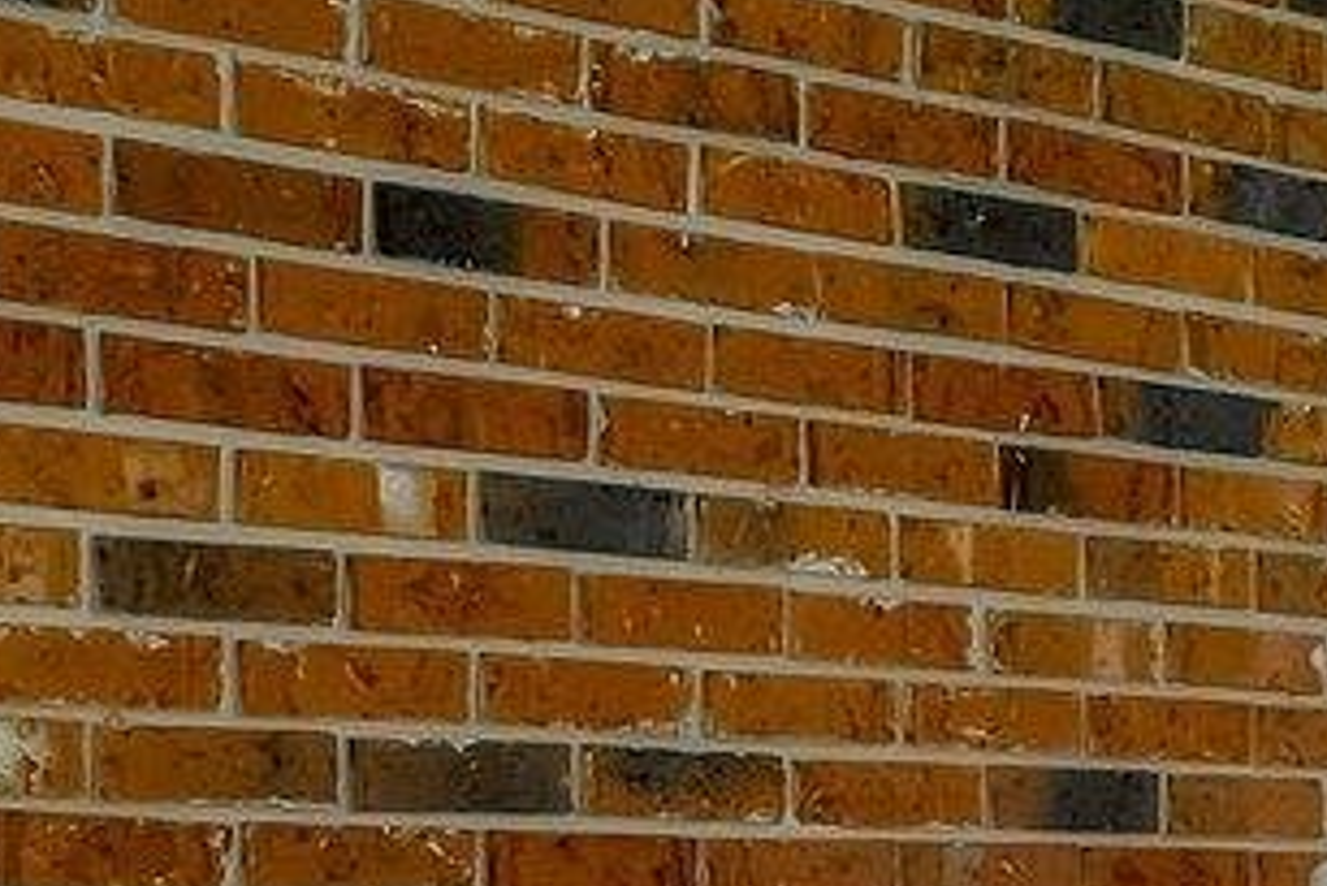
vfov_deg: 13.4
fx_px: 3688
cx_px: 1279
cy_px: 1035
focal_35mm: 100
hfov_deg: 19.9
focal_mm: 10
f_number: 8
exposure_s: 1/40
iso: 400
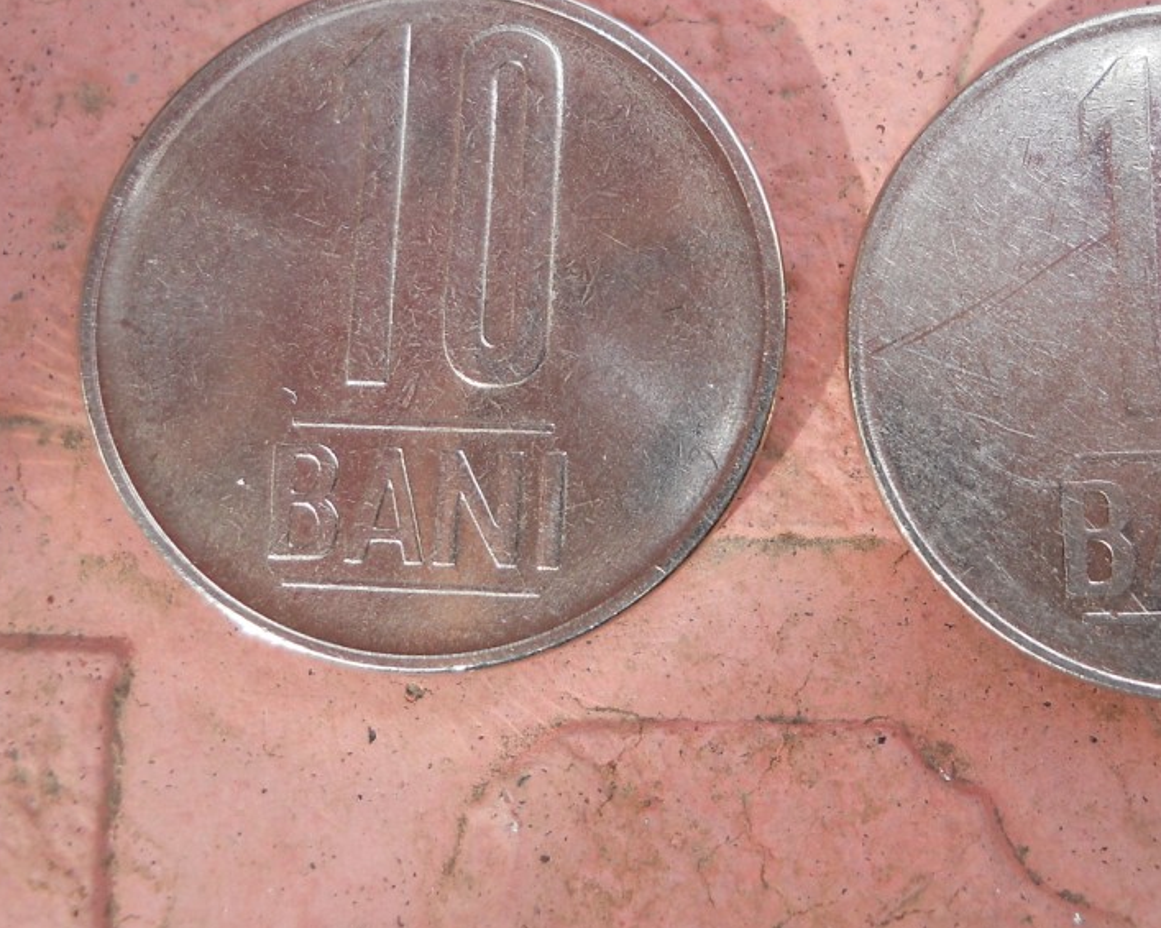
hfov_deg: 32.2
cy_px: 307
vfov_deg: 26.1
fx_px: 1992
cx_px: 796
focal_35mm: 58
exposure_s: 1/125
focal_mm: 6.72
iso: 80
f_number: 3.1
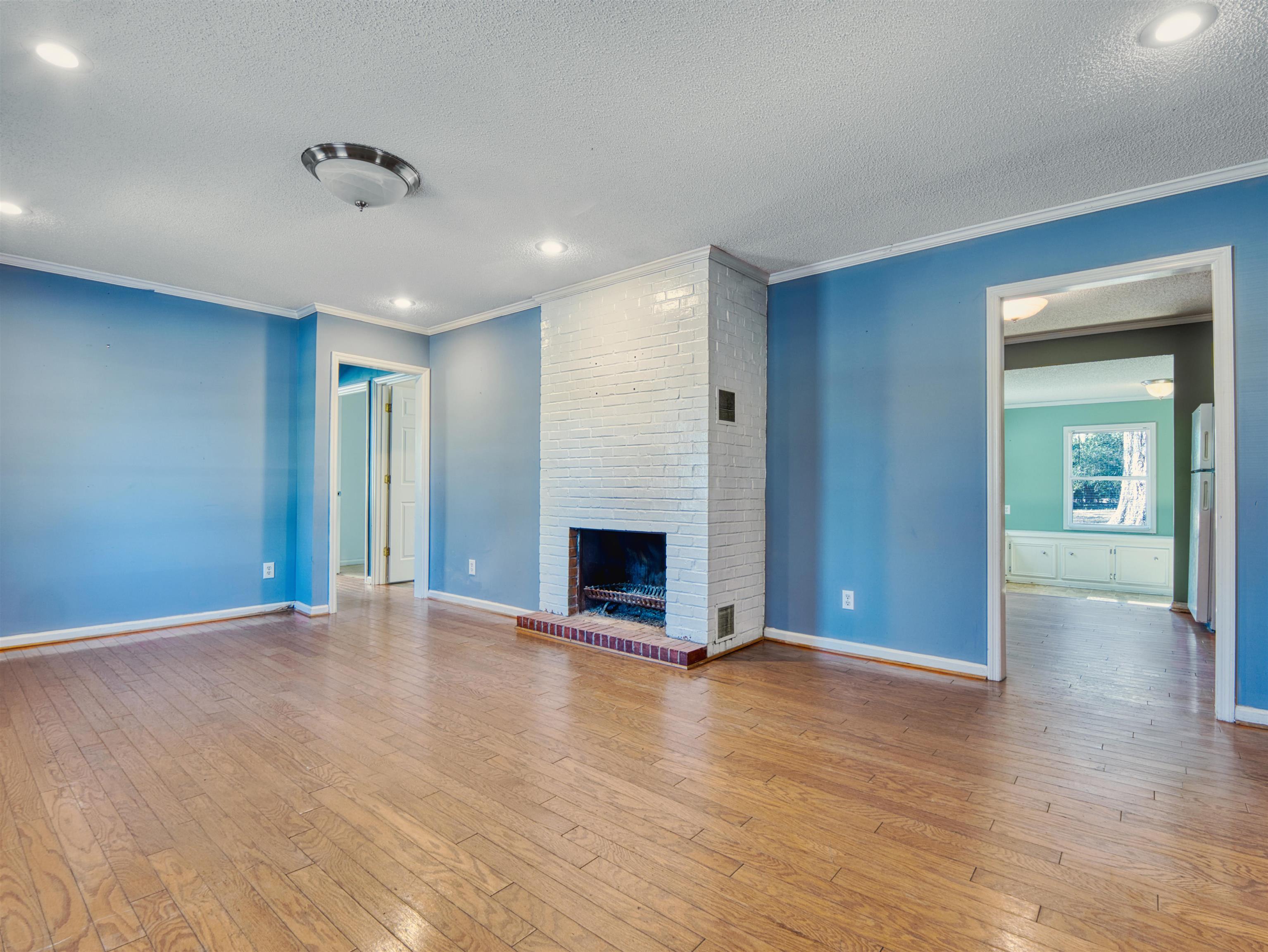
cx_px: 634
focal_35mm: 16
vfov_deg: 78.1
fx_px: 586
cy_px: 476
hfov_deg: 94.5
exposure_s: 1
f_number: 8
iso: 100
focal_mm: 8
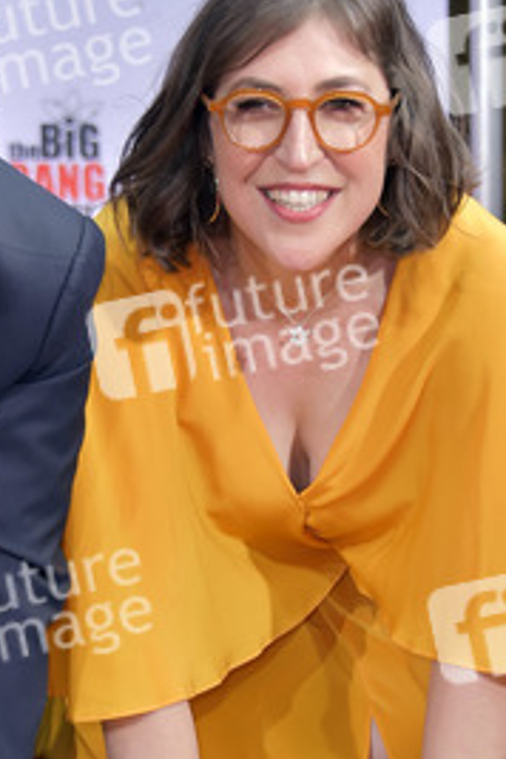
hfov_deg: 12.7
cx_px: 317
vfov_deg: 18.9
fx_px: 2277
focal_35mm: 108
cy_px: 475
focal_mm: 72
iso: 160
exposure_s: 1/250
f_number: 5
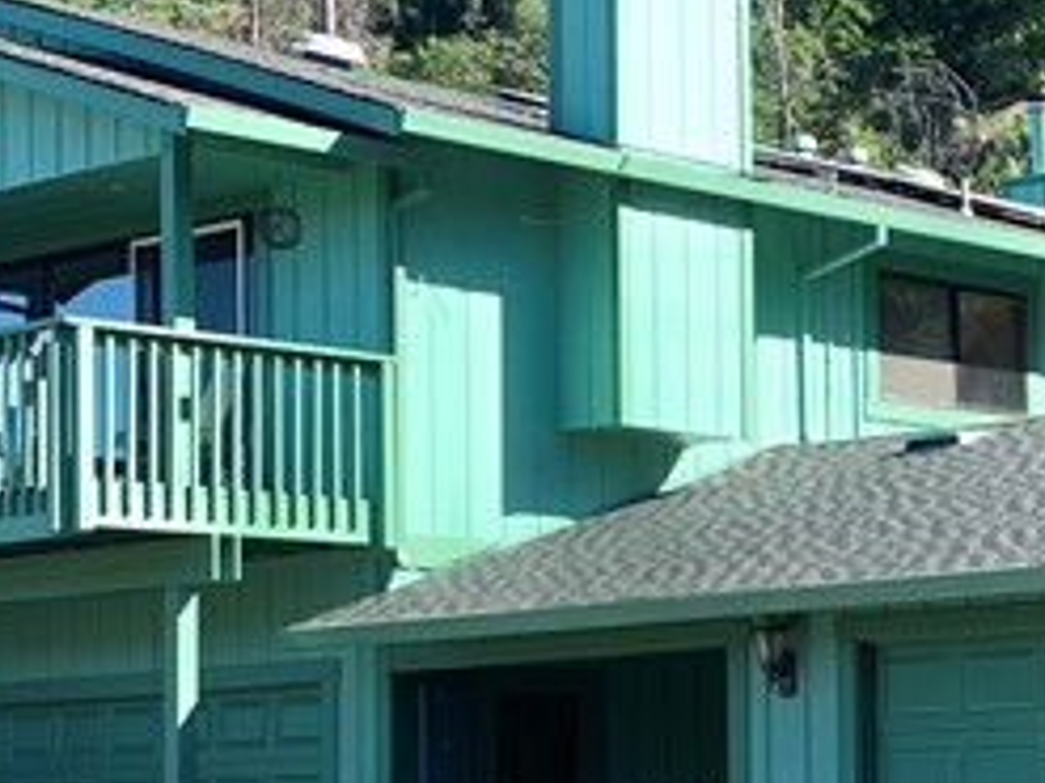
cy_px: 601
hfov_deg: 17.8
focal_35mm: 108
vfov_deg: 13.6
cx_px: 1028
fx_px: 3259
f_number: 1.8
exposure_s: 1/962
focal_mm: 4.25
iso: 25
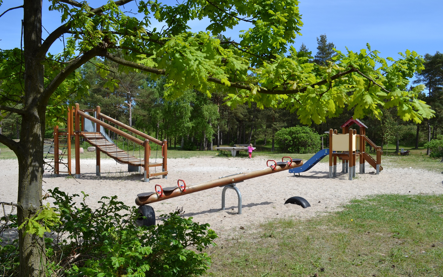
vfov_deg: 44.5
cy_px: 150
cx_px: 222
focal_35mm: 28
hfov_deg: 66.5
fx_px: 338
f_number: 8
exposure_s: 1/250
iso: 100
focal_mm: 18
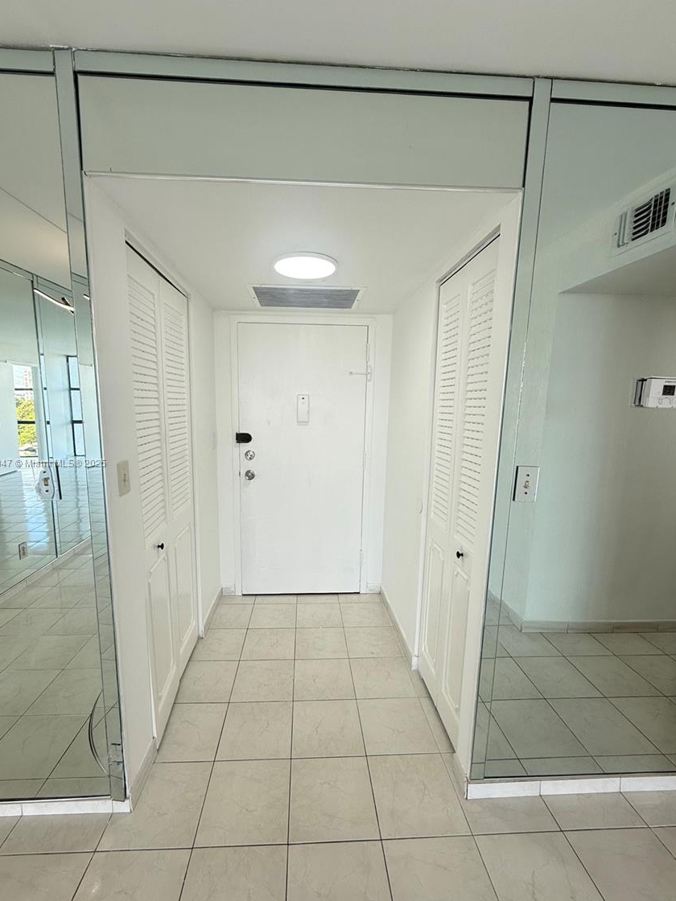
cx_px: 320
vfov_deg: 98.1
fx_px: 391
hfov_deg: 81.7
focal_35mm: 15
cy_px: 463
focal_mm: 2.22
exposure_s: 1/118
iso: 64
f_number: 2.2
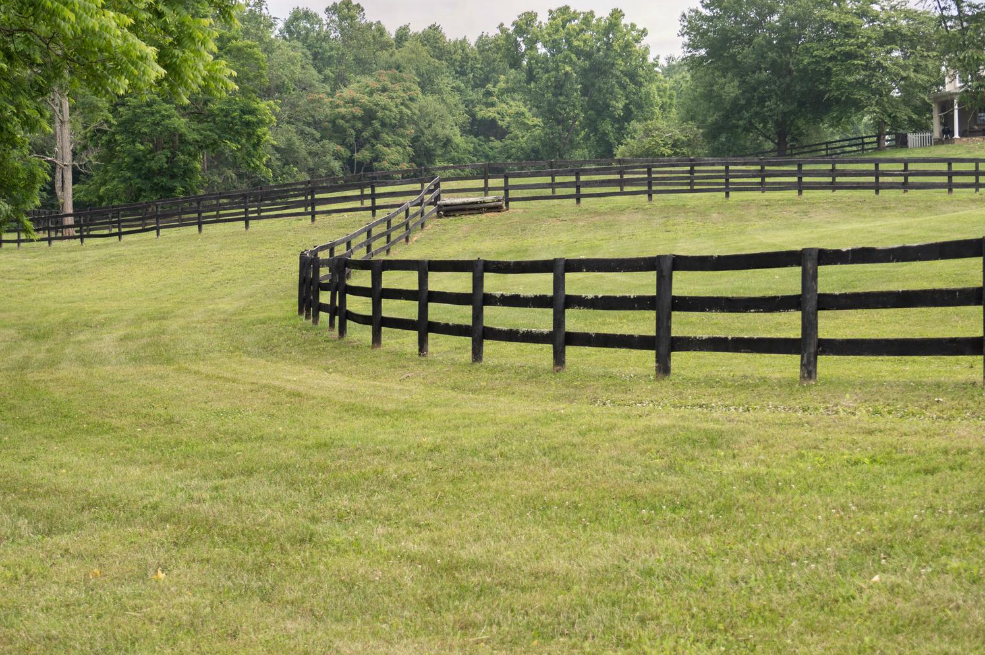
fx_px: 1723
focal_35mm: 63
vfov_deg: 21.5
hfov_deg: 31.9
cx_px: 489
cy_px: 212
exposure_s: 1/400
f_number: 2.8
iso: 80
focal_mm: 31
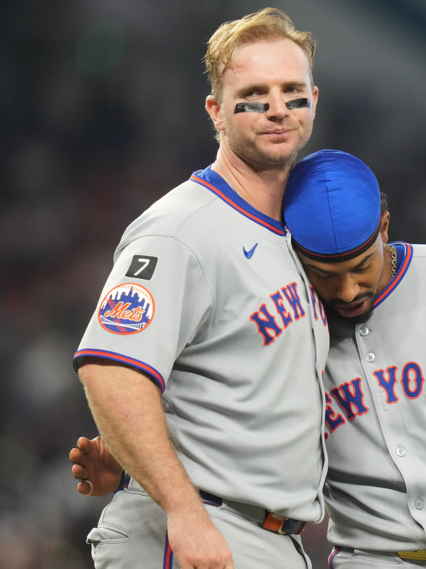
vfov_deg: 3.4
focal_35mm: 578
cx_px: 392
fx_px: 9484
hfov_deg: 2.6
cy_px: 284
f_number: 3.2
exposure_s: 1/2000
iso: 4000
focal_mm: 400
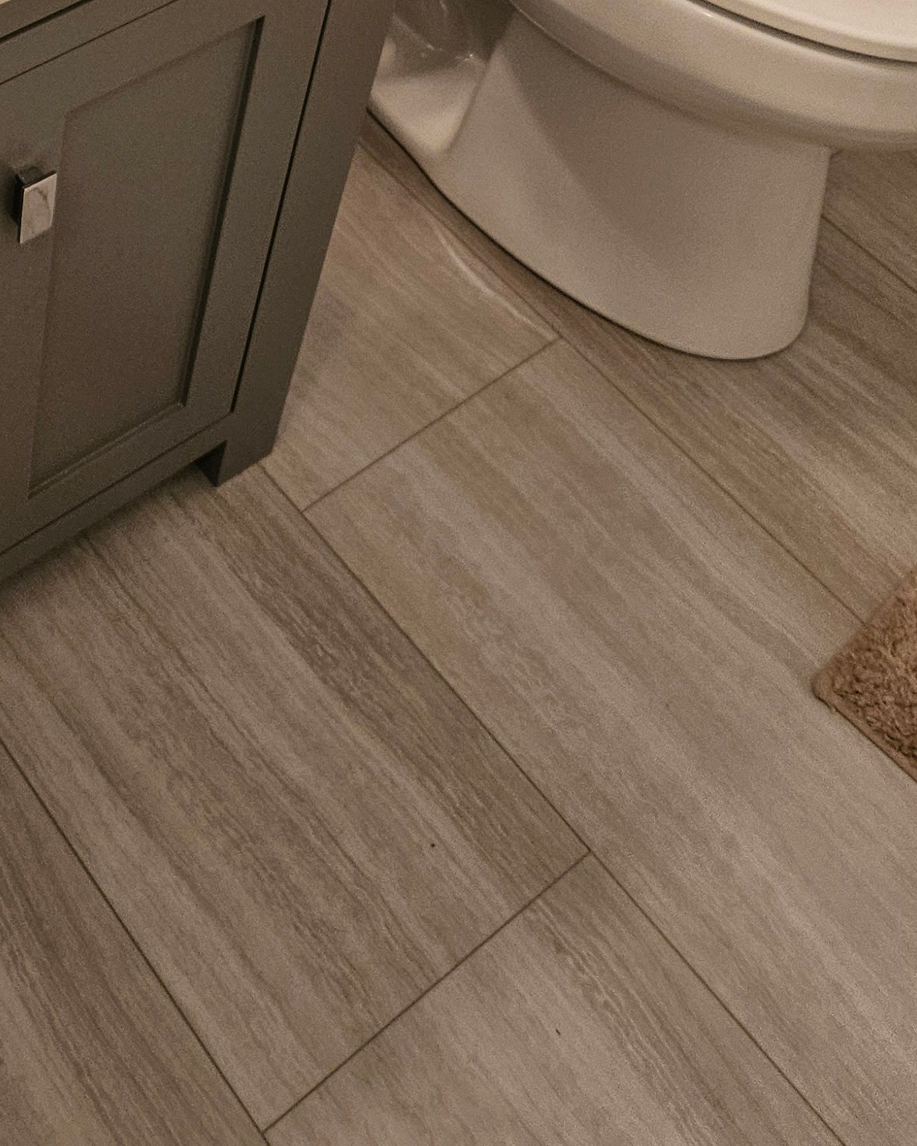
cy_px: -74
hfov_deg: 27.4
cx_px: -5
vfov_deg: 32.3
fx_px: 1764
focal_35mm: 52
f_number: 1.8
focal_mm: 5.4
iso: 250
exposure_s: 1/120
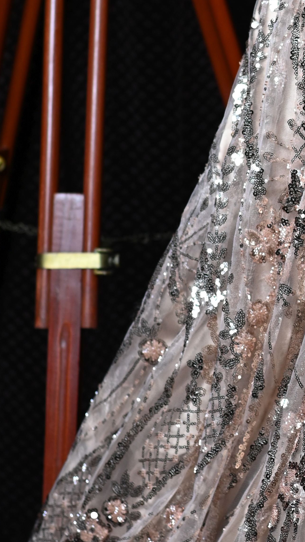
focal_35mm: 188
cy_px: 185
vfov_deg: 11.4
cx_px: 416
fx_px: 2703
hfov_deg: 6.4
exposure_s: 1/200
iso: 250
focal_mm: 50
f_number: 2.8
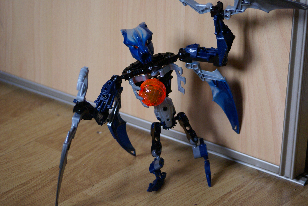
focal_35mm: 105
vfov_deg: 13.1
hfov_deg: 19.4
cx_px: 154
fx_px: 899
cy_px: 103
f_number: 4.5
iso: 400
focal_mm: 70
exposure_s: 1/125
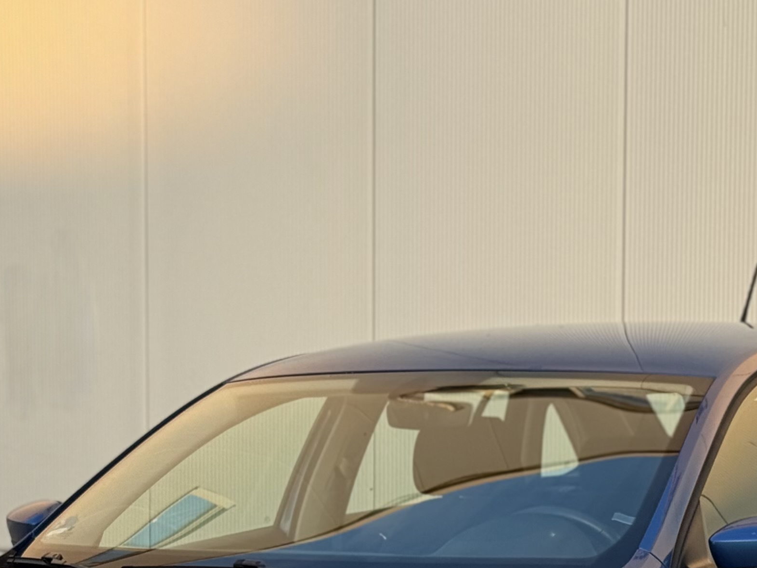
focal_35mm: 123
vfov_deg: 11.8
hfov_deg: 16.0
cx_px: 420
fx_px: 2690
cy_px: 658
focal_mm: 6.76
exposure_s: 1/384
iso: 64
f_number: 1.78
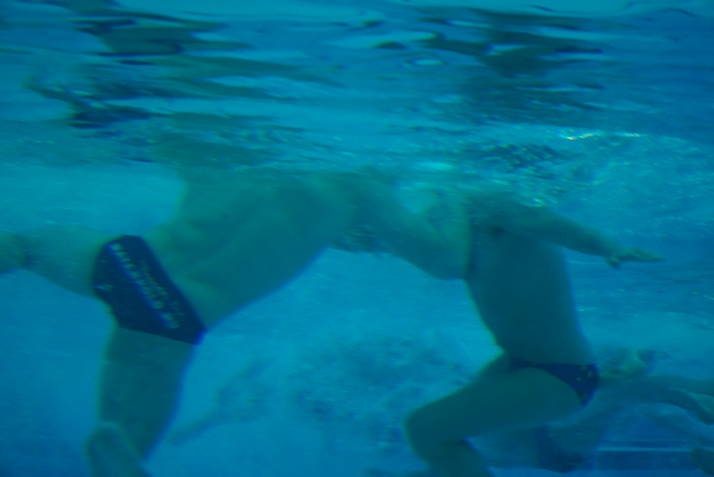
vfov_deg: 12.5
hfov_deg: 18.7
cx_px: 357
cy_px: 238
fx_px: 2172
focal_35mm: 110
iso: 1600
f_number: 4
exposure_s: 1/250
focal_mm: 73
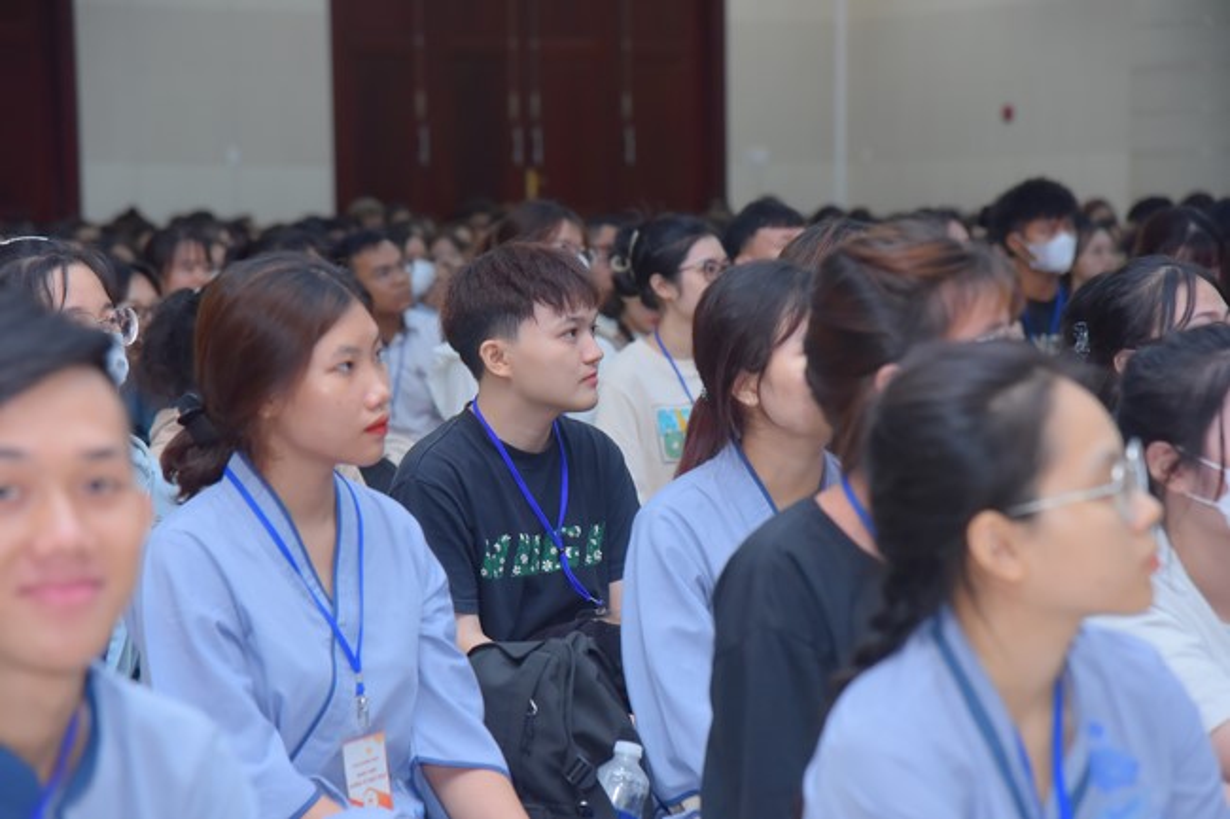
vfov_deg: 13.0
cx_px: 615
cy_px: 410
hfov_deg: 19.5
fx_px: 3586
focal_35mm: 105
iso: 1600
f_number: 5.6
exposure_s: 1/160
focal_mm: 105
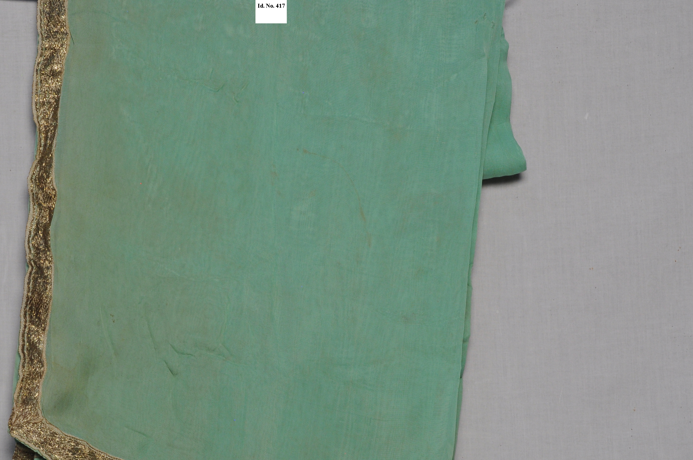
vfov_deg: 8.4
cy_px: 286
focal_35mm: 163
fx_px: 3128
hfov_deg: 12.6
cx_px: 251
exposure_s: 1/10
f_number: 11
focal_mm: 75
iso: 400
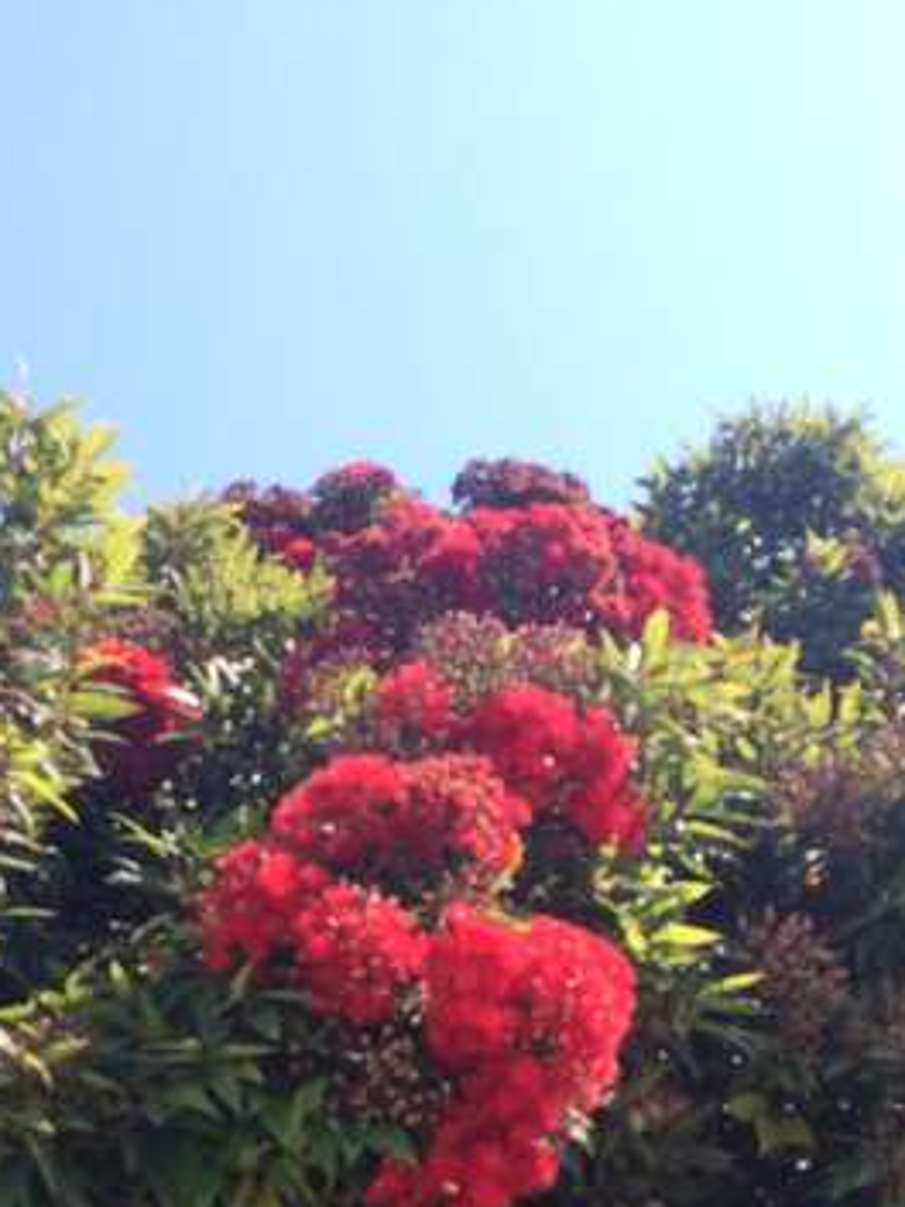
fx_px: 2301
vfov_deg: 28.6
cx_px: 147
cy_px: 1008
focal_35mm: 66
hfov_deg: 21.9
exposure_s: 1/774
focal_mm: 4.15
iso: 32
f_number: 2.2
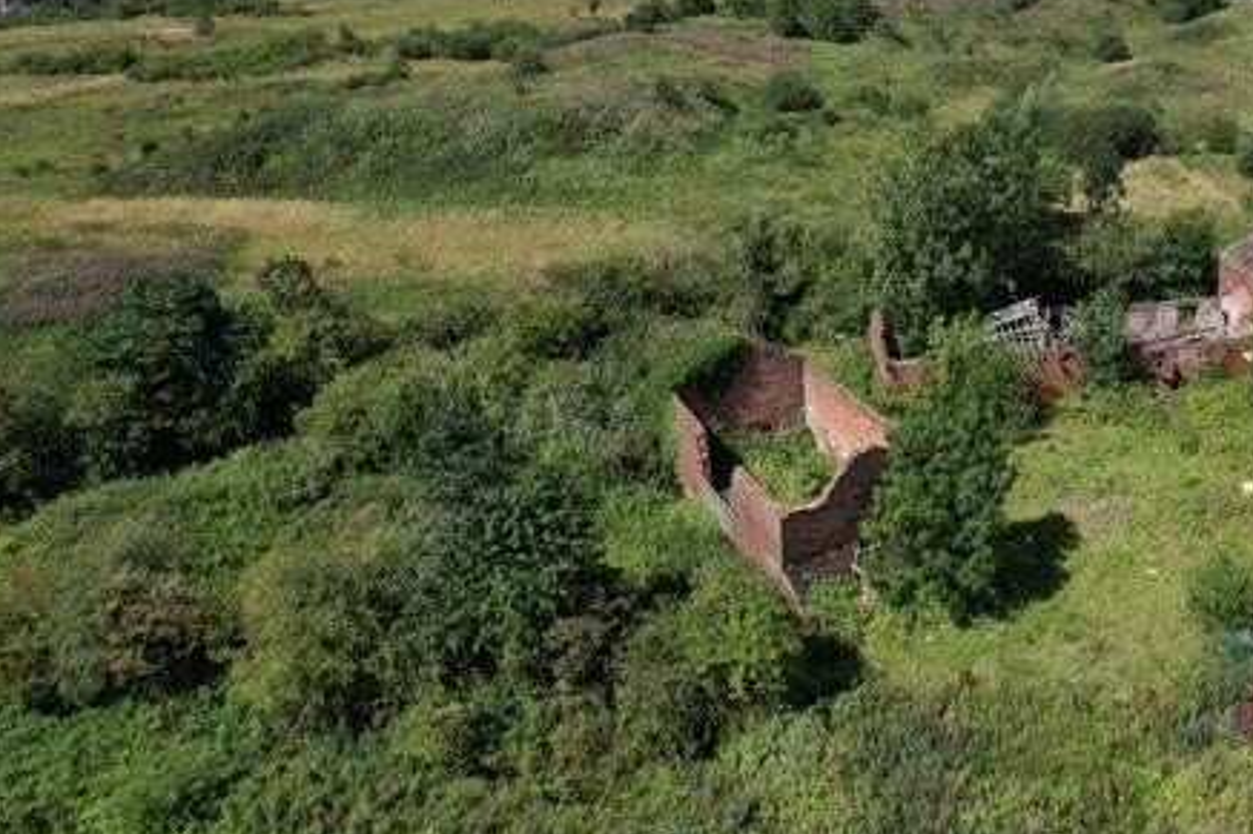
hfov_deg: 54.8
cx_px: 926
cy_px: 231
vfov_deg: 39.1
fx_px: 1148
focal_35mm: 33
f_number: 2.8
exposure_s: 1/2500
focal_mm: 8.38
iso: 130
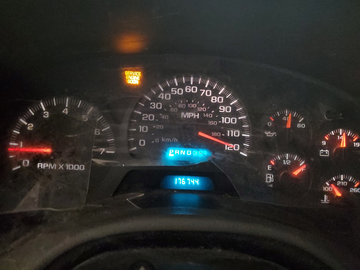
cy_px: 135
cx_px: 180
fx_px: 270
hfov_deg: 67.3
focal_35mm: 26
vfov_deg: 53.1
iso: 597
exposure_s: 1/17
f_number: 1.5
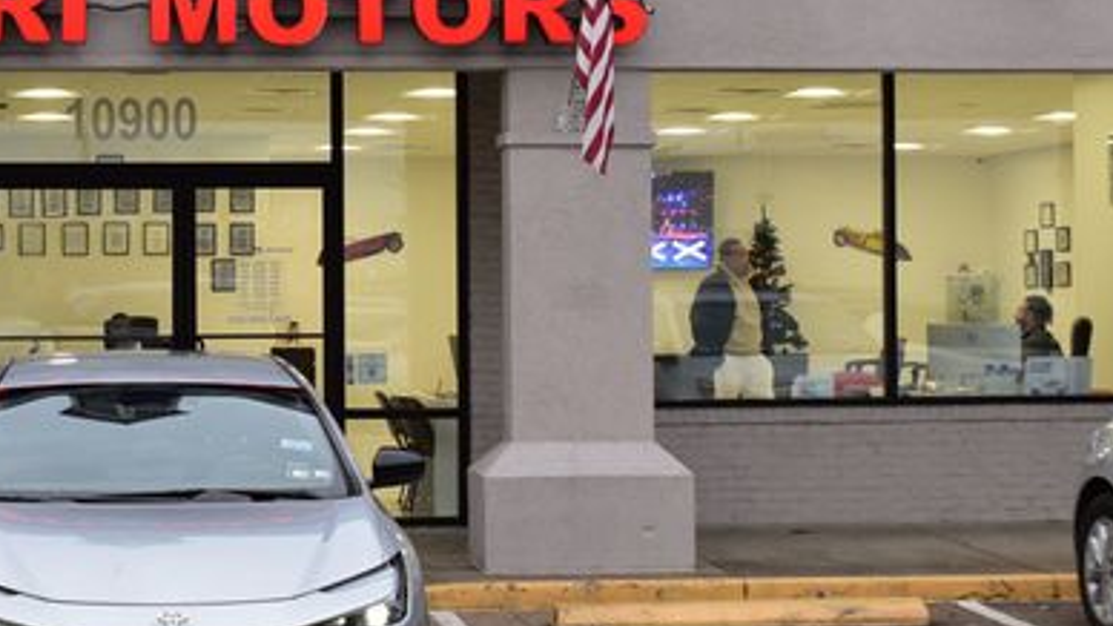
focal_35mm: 83
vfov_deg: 14.5
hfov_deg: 25.2
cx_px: 247
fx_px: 2449
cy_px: 261
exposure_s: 1/30
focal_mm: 32
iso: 400
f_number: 7.1
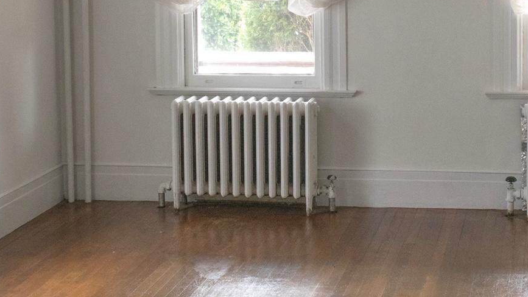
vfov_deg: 12.7
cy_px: 32
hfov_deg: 22.4
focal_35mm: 95
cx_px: 296
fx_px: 1330
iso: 400
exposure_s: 1/50
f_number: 8
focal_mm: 18
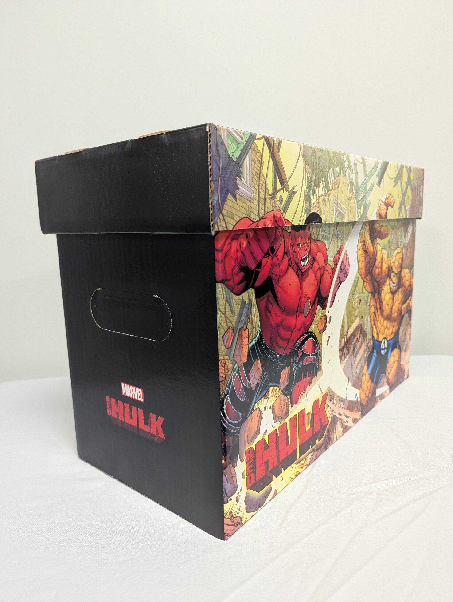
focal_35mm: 24
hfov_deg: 56.9
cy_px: 301
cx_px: 226
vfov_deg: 71.5
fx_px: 418
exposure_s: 1/60
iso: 173
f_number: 1.85
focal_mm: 6.81
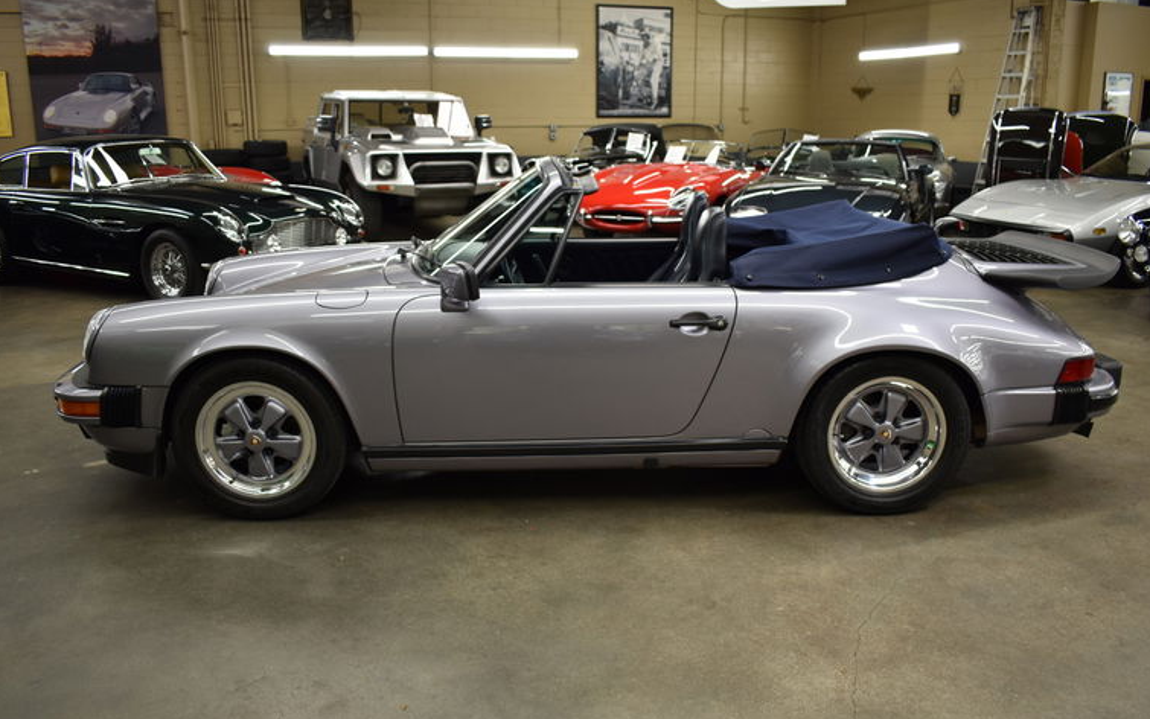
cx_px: 579
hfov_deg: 66.5
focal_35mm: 28
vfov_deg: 44.5
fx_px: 878
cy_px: 360
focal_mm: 18
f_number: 3.5
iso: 220
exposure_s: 1/30
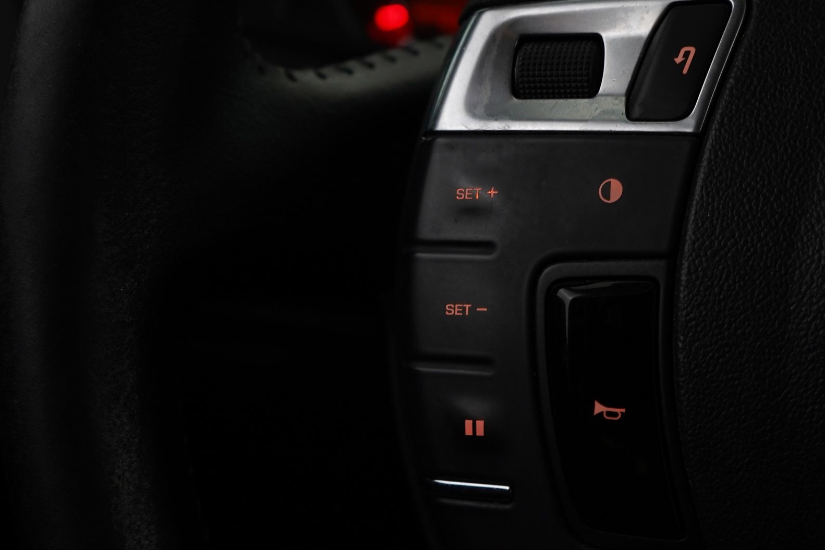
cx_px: 501
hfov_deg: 40.1
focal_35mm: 49
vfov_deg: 27.3
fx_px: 1123
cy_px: 379
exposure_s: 1/13
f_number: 5.6
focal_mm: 31
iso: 800
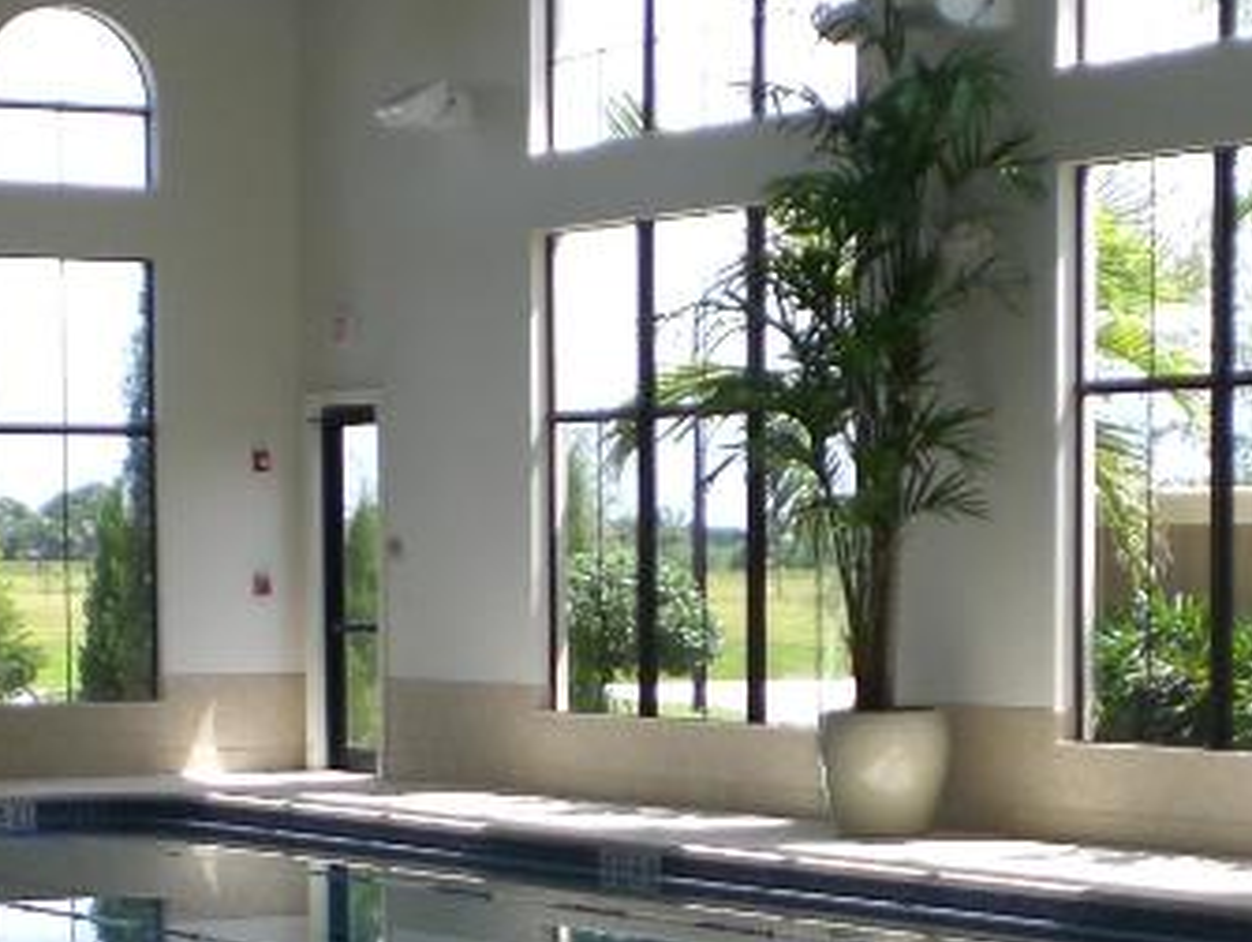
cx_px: 875
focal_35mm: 116
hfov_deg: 16.9
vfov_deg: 12.6
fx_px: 4200
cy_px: 1006
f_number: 3.1
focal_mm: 6.3
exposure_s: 1/160
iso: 50
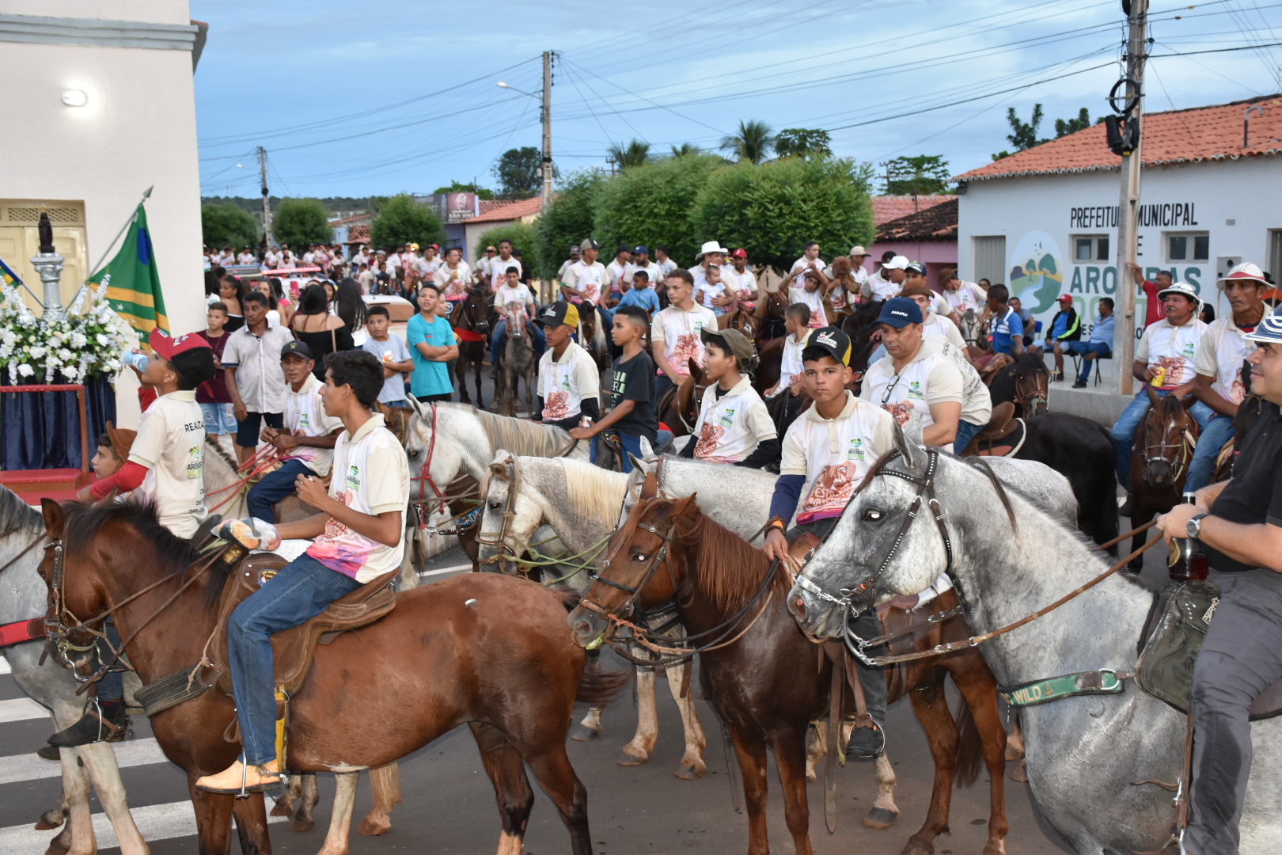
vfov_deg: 33.0
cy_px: 428
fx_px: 1442
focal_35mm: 40
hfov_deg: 47.9
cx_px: 641
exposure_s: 1/100
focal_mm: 27
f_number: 5
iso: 1000
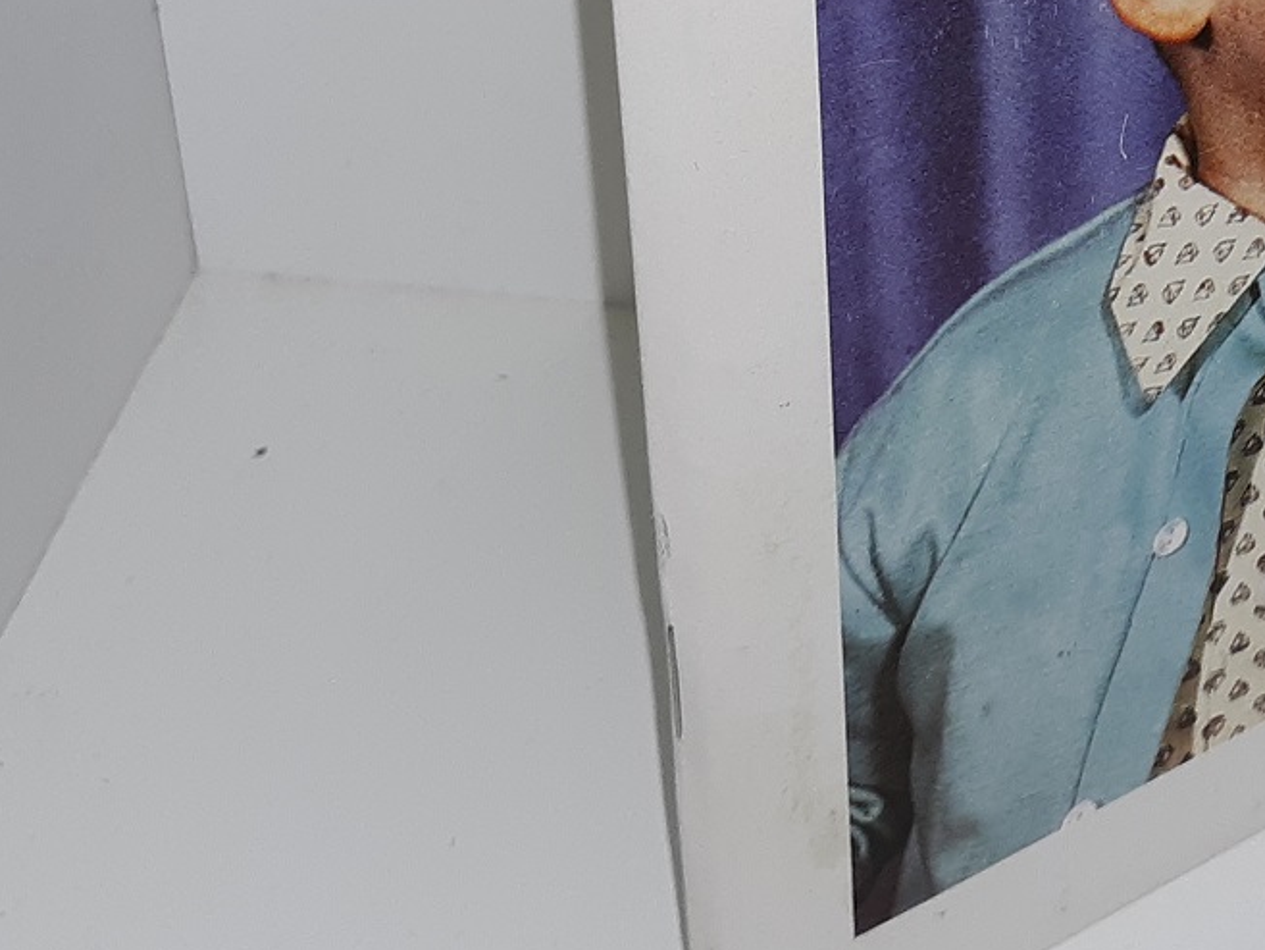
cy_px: -291
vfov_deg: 15.9
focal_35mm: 88
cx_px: 1250
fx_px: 3216
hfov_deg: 21.5
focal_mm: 3.7
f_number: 1.7
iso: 40
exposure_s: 1/179
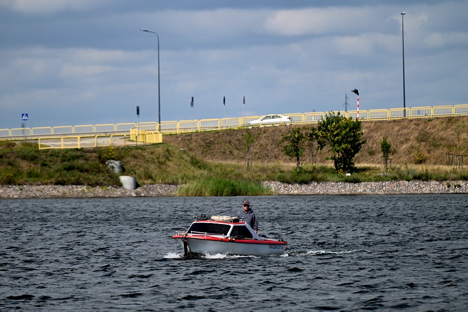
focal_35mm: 301
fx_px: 3912
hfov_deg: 6.8
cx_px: 234
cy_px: 156
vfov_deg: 4.6
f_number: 6.3
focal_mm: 300
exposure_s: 1/640
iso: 100
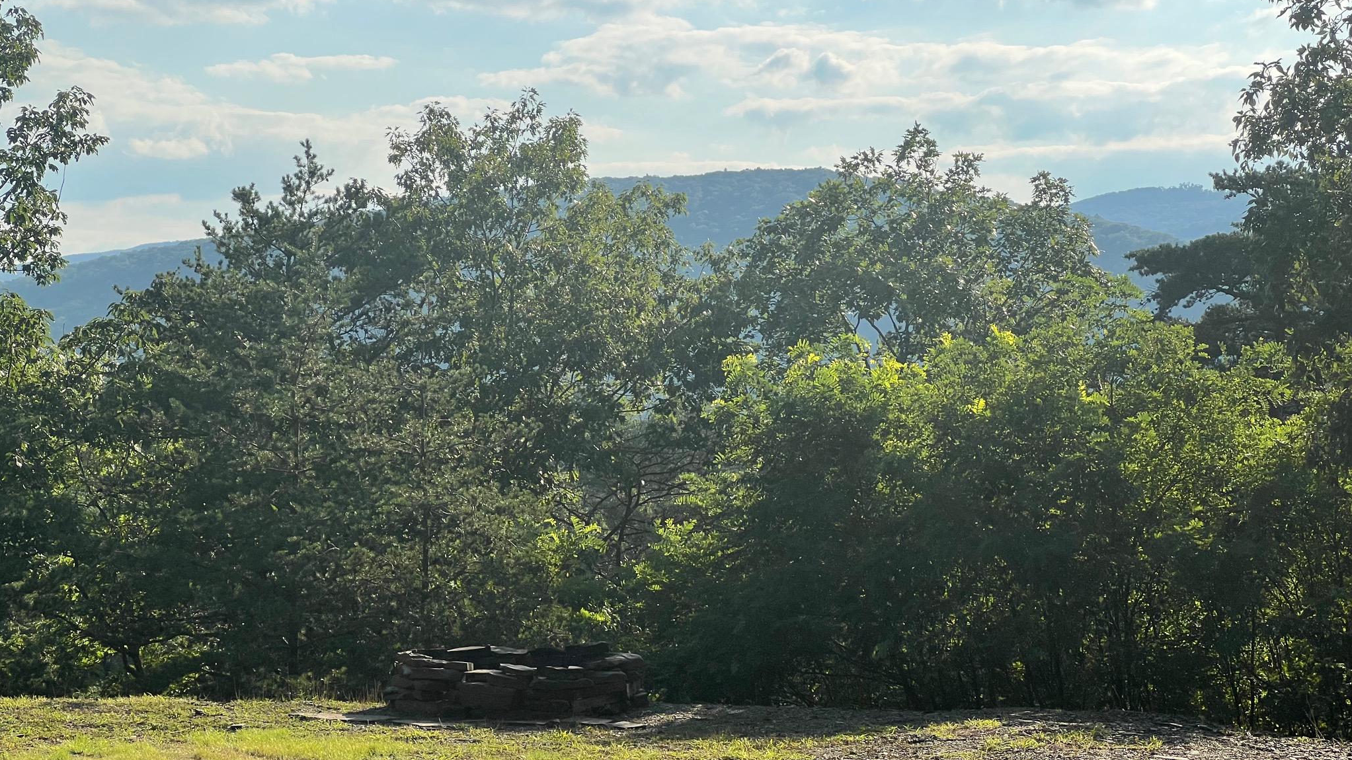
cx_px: 676
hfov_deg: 25.3
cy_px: 473
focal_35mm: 84
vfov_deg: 14.4
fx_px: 3011
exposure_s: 1/1054
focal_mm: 9
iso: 32
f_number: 2.8
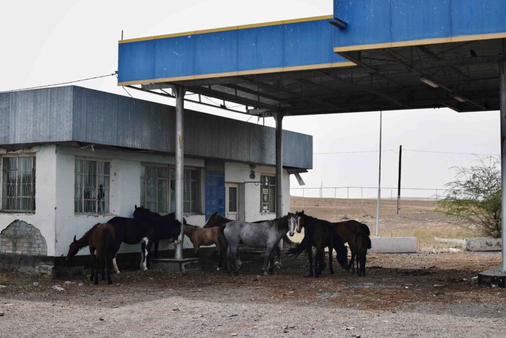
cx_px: 253
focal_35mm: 52
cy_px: 169
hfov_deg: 37.8
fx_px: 738
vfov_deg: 25.8
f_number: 7.1
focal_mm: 35
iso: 1600
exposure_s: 1/4000
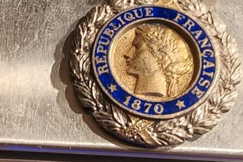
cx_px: 185
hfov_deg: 20.6
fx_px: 662
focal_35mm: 98
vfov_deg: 13.5
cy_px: 202
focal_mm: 2.32
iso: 160
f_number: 2
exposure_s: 1/62.1
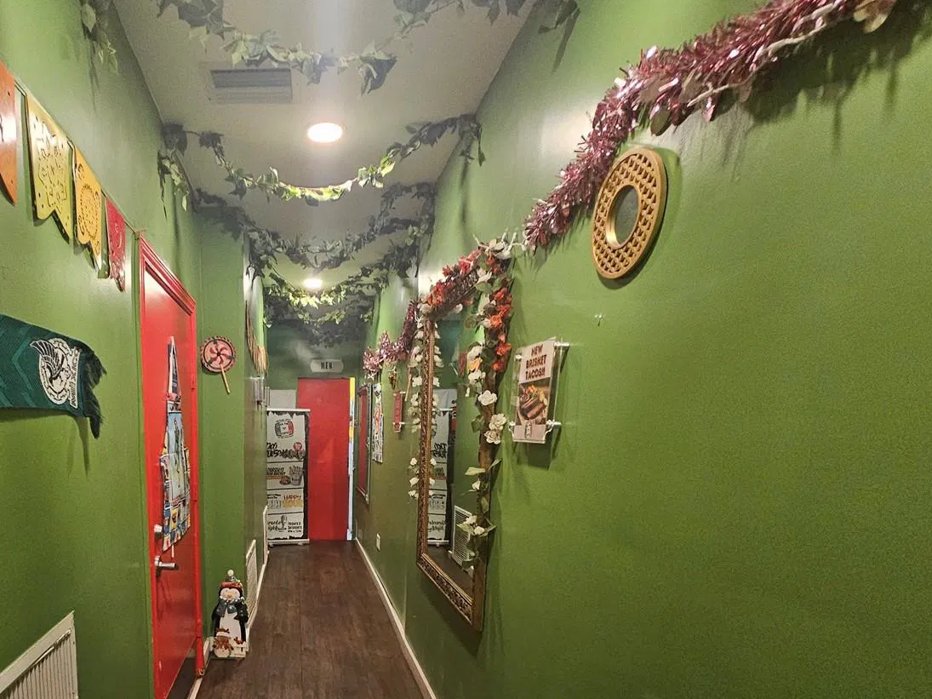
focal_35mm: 19
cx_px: 293
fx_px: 511
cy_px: 505
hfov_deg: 81.1
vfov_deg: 65.4
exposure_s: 1/24
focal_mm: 2.2
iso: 800
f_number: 2.2
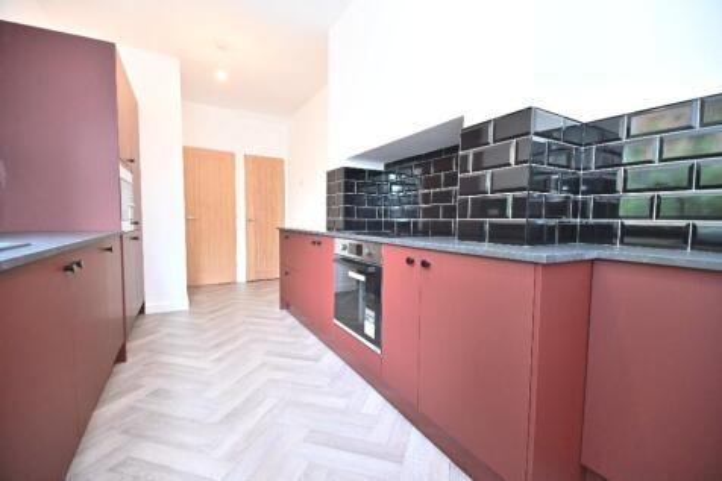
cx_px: 361
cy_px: 240
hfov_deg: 96.8
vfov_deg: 73.7
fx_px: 321
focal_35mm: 16
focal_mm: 16
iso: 3600
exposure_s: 1/60
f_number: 5.6
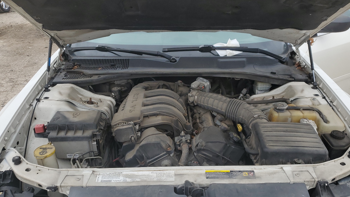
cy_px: 113
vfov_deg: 40.1
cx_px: 178
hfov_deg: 66.1
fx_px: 269
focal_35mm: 29
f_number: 1.5
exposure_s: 1/435
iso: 50
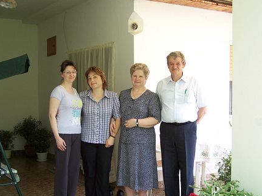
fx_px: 371
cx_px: 118
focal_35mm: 49
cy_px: 118
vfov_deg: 29.6
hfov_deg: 38.9
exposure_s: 1/60
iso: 80
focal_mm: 6.3
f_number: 2.8
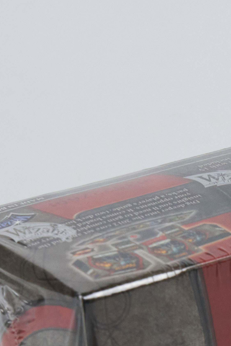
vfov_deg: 9.2
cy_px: 416
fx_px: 2125
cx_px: 341
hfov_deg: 6.2
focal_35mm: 221
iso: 800
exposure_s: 1/60
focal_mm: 54.7
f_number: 13
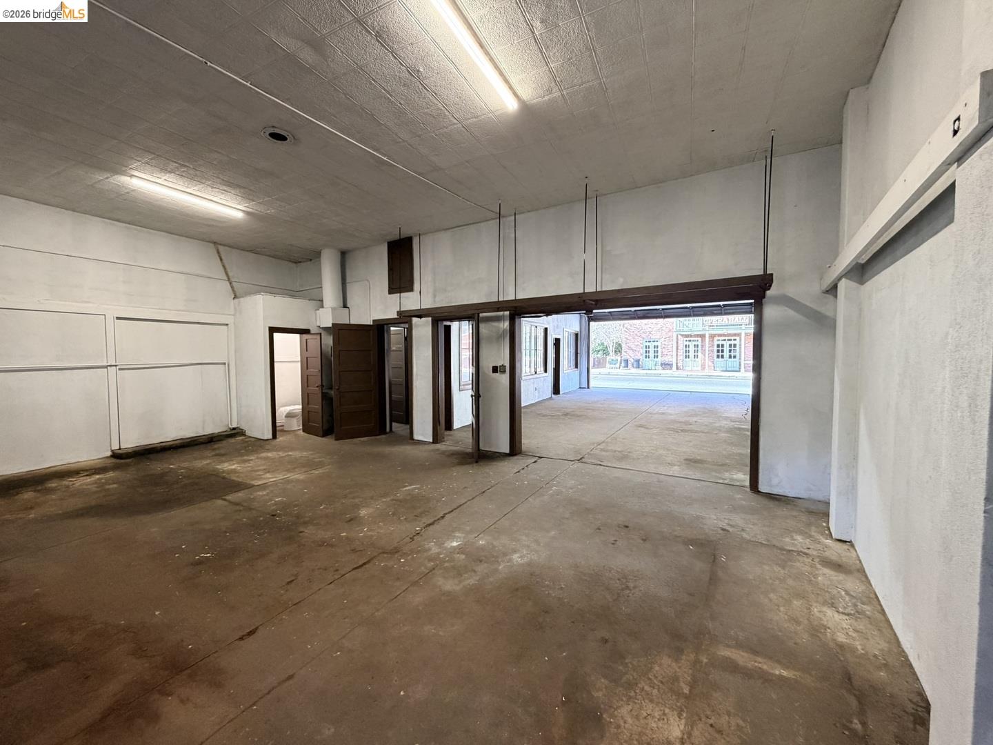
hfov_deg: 102.1
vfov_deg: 85.7
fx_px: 402
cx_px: 496
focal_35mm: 14
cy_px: 372
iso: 320
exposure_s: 1/60
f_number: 2.2
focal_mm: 2.22
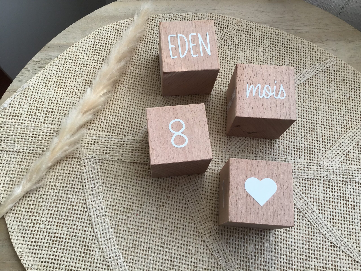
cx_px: 180
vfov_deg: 45.4
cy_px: 136
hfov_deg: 58.4
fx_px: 323
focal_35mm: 31
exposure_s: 1/100
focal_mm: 3.3
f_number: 2.4
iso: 40
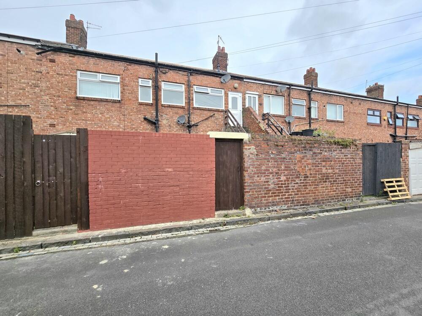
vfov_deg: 89.9
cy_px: 158
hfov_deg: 106.2
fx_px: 158
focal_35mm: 13
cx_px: 211
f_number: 2.2
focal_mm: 2.2
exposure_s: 1/1111
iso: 50
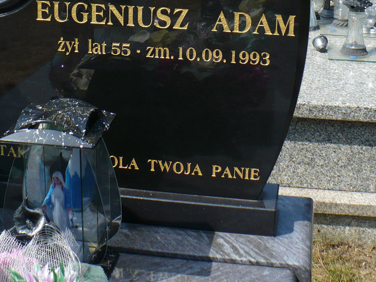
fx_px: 739
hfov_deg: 28.6
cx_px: 197
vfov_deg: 21.3
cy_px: 43
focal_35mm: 68
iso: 100
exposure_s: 1/1300
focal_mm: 6.1
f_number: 2.8
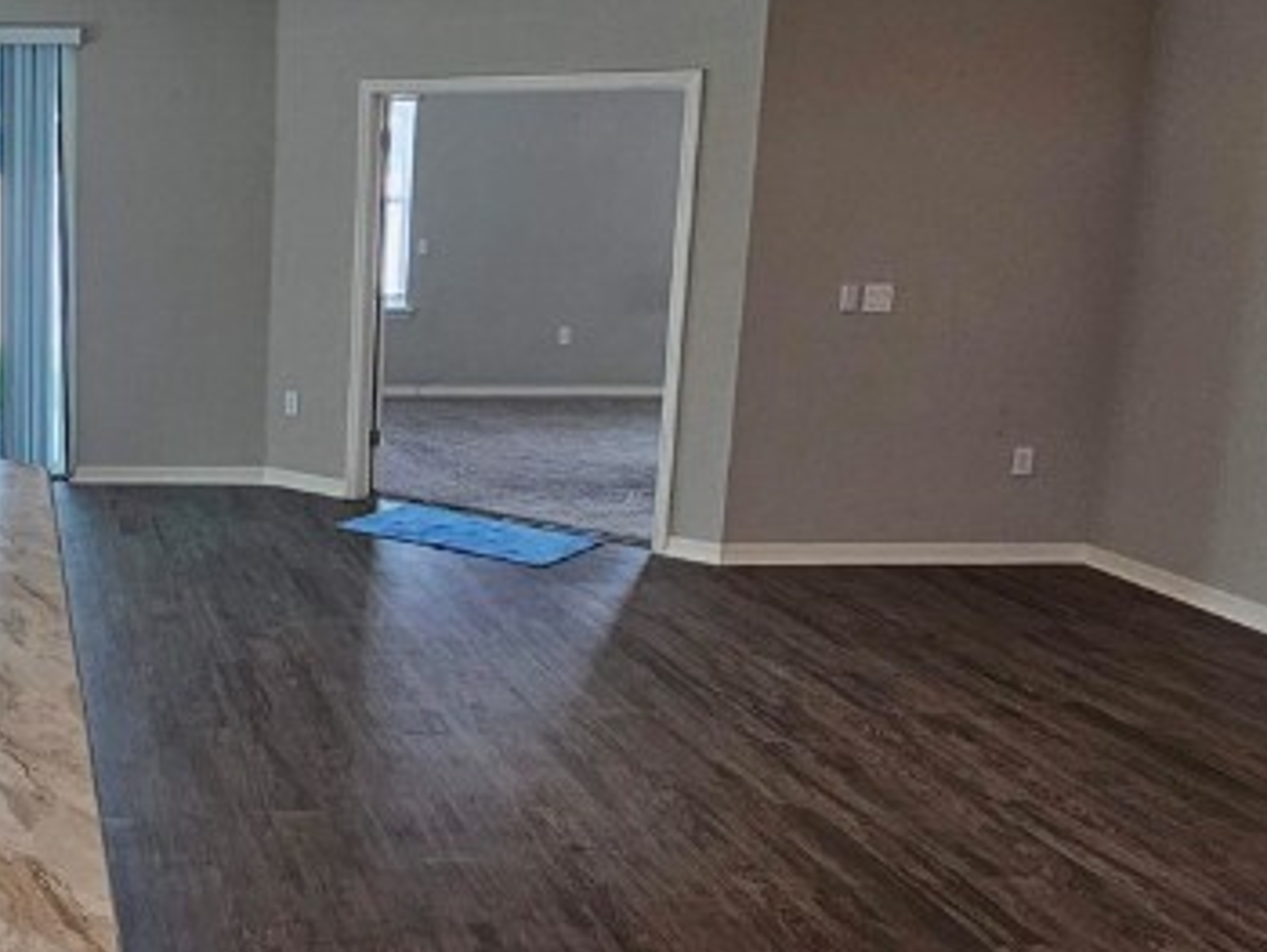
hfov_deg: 43.6
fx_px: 1392
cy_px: 431
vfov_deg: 37.7
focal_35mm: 38
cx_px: 72
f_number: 2.2
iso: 80
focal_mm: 2.2
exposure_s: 1/120
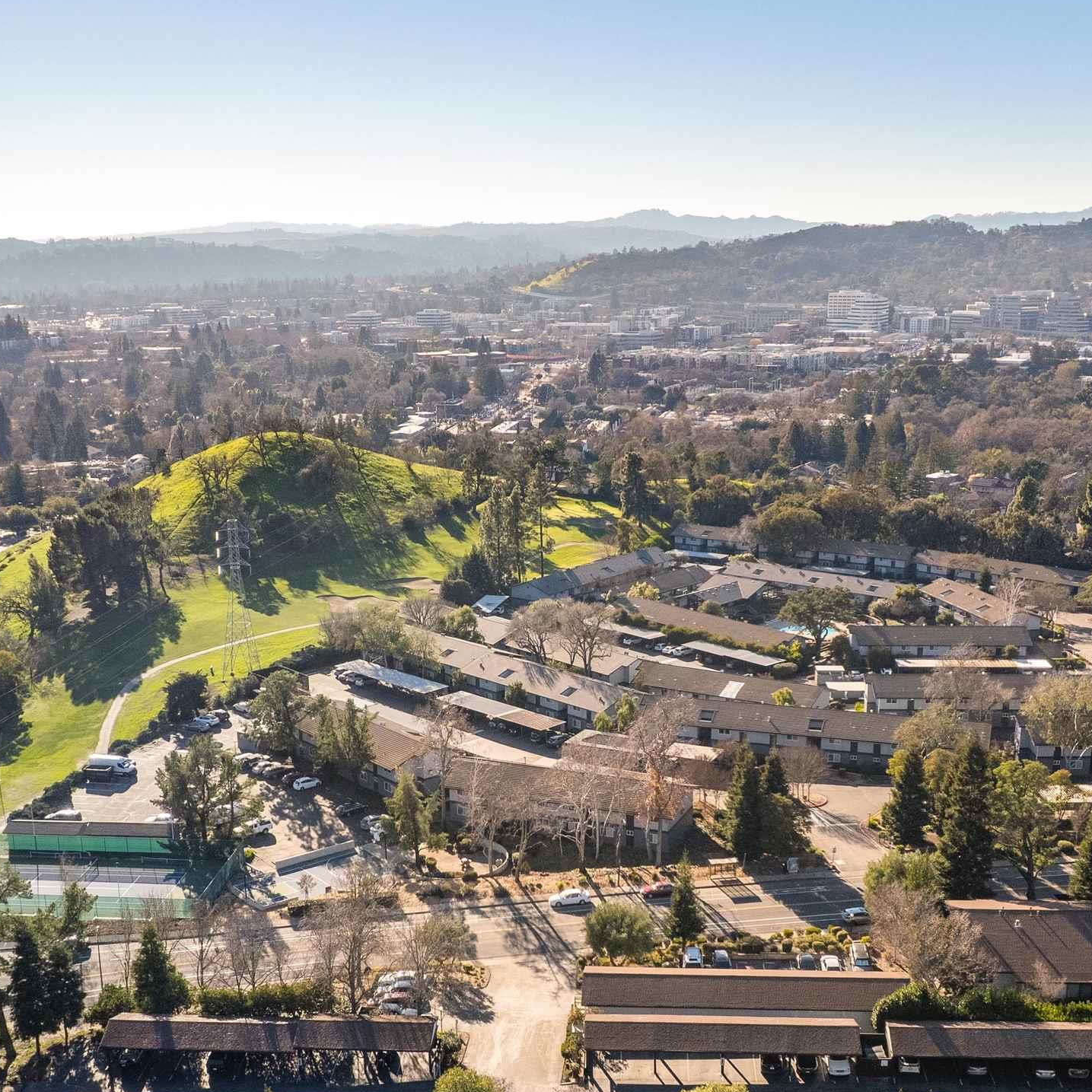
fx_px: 1428
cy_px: 697
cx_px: 549
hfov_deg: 41.9
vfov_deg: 41.5
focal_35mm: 40
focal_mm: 8.4
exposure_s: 1/3000
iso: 100
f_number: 2.8
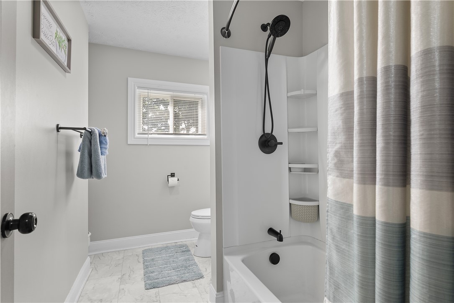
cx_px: 227
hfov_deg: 90.0
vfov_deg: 67.4
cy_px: 152
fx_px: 227
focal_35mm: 18
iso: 400
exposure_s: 1/4
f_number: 8
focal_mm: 18
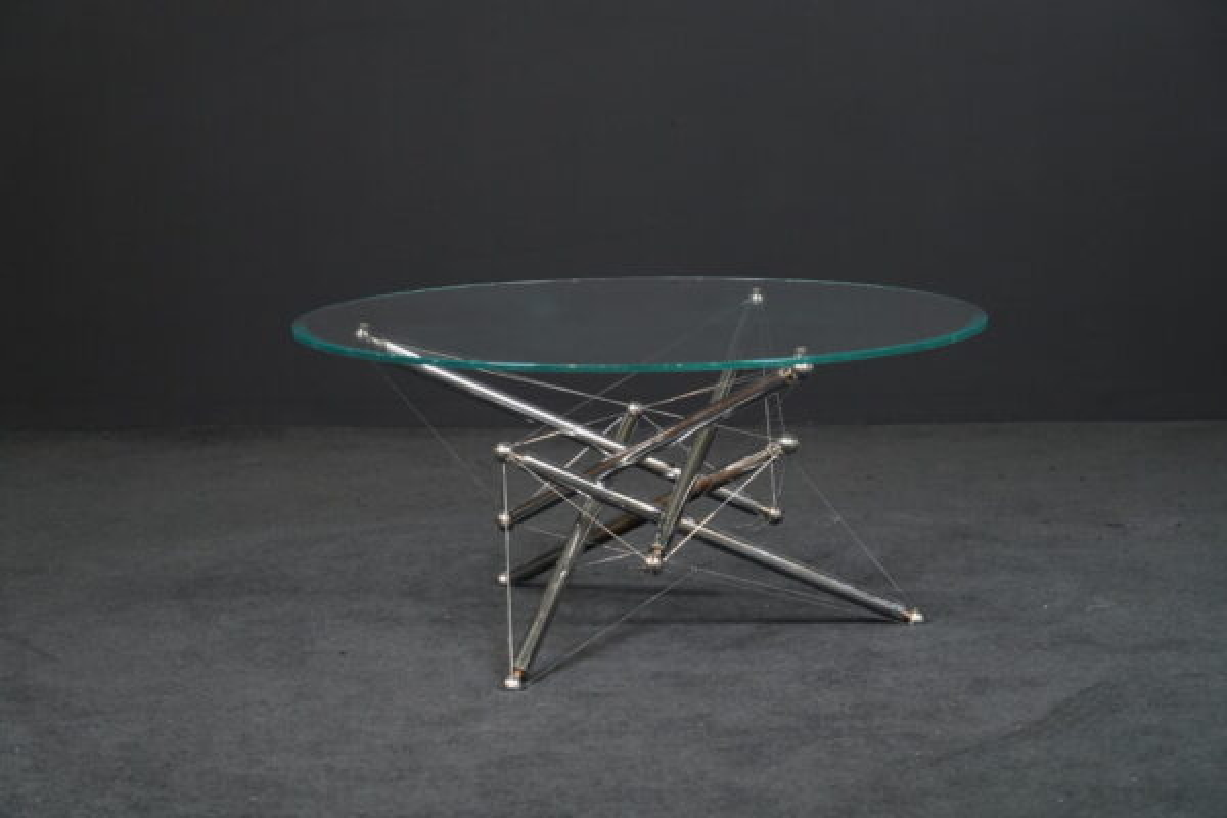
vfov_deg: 14.3
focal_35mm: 96
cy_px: 409
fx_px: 3272
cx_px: 614
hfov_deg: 21.2
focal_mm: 96
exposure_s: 1/125
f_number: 7.1
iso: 5000
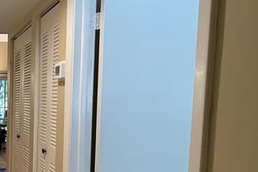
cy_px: 120
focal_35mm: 39
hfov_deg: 38.1
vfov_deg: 33.7
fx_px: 279
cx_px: -46
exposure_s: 1/120
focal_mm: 2.22
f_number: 2.2
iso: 250
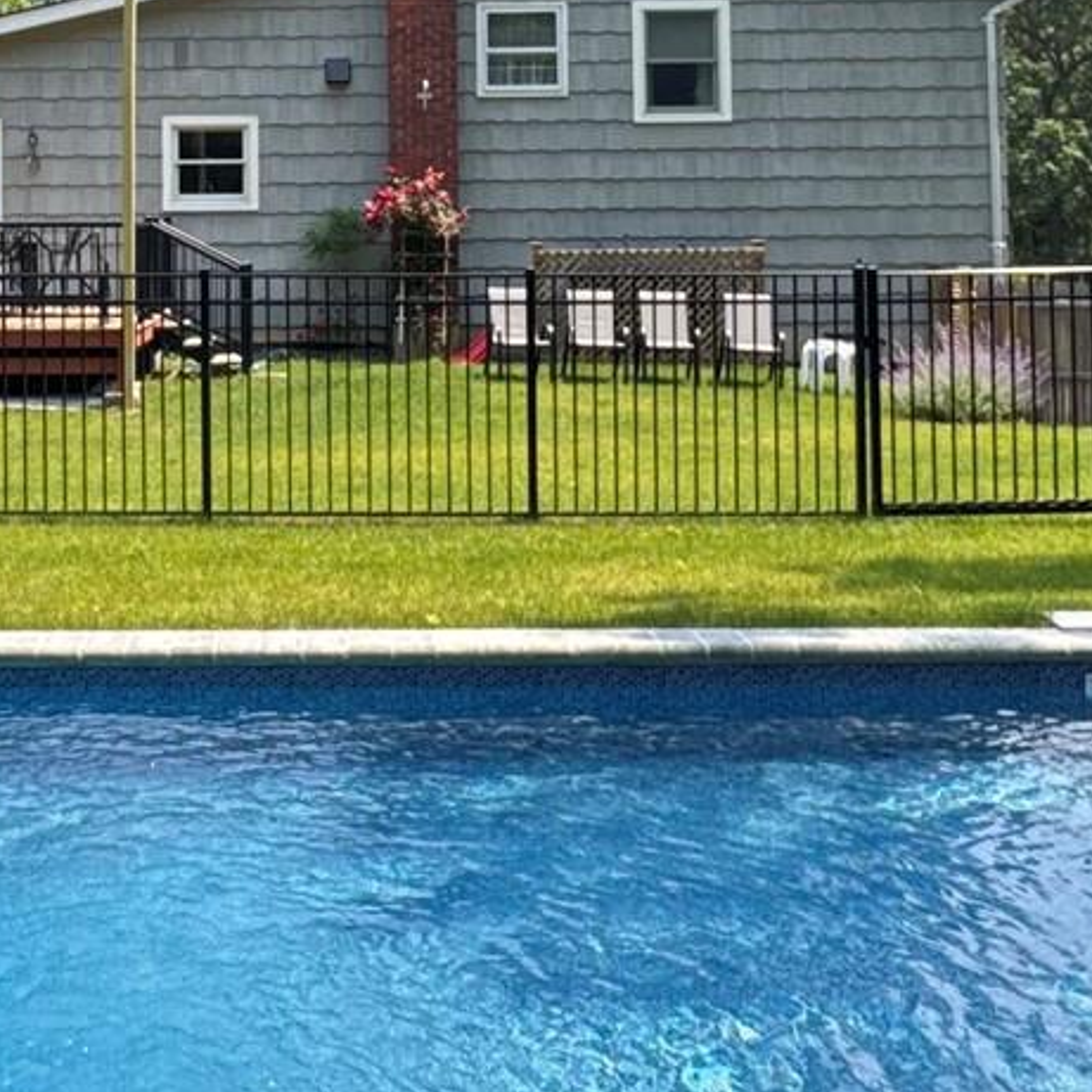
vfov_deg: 30.2
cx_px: 277
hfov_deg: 30.6
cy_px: 194
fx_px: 1963
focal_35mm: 55
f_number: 2.2
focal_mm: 2.22
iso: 40
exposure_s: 1/430
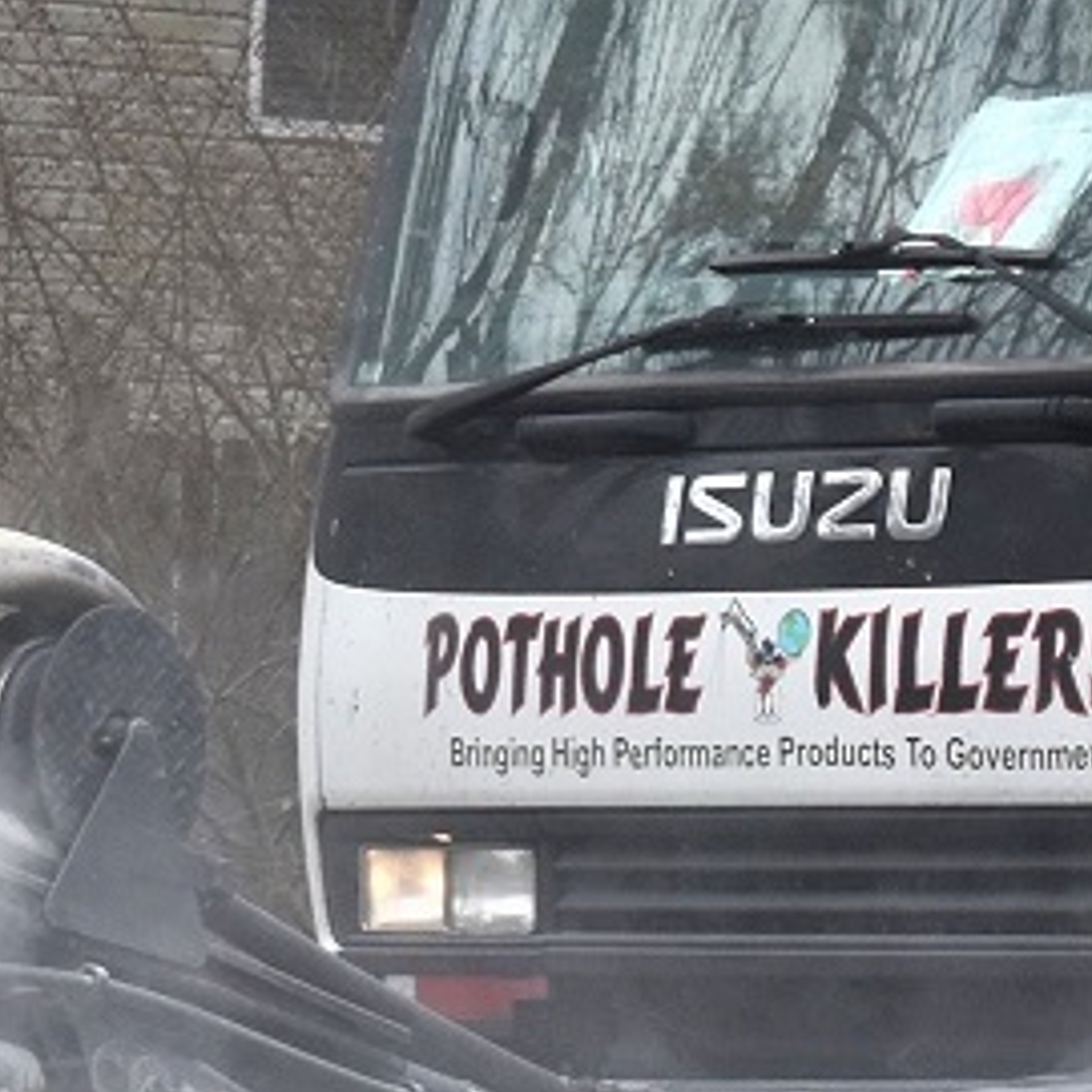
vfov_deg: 4.8
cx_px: -310
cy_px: 657
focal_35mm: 362
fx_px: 12927
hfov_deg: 4.8
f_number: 5.6
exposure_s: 1/1000
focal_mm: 55
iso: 450
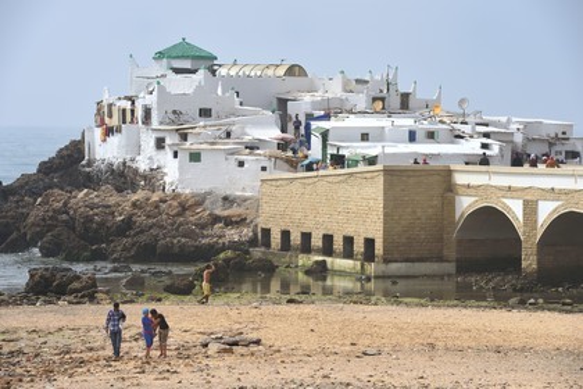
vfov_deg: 6.9
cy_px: 194
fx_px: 3239
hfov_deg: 10.3
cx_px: 292
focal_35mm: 200
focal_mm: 200
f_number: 13
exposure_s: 1/250
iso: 200
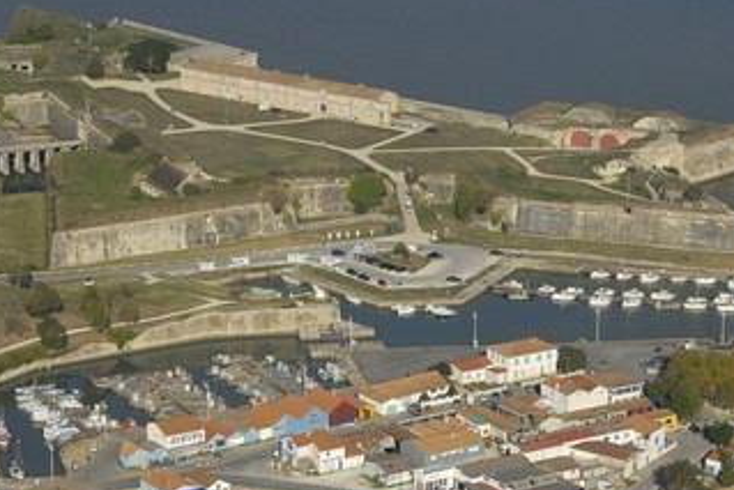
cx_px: 434
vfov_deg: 7.7
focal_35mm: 178
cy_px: 294
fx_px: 3631
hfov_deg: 11.5
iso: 100
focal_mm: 90
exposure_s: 1/1000
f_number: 5
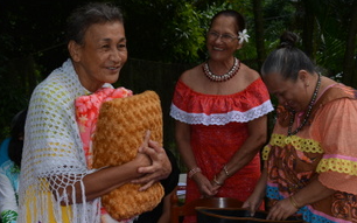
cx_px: 78
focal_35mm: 64
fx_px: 622
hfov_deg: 31.3
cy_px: 245
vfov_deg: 19.5
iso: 100
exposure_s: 1/200
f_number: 5.6
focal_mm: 20
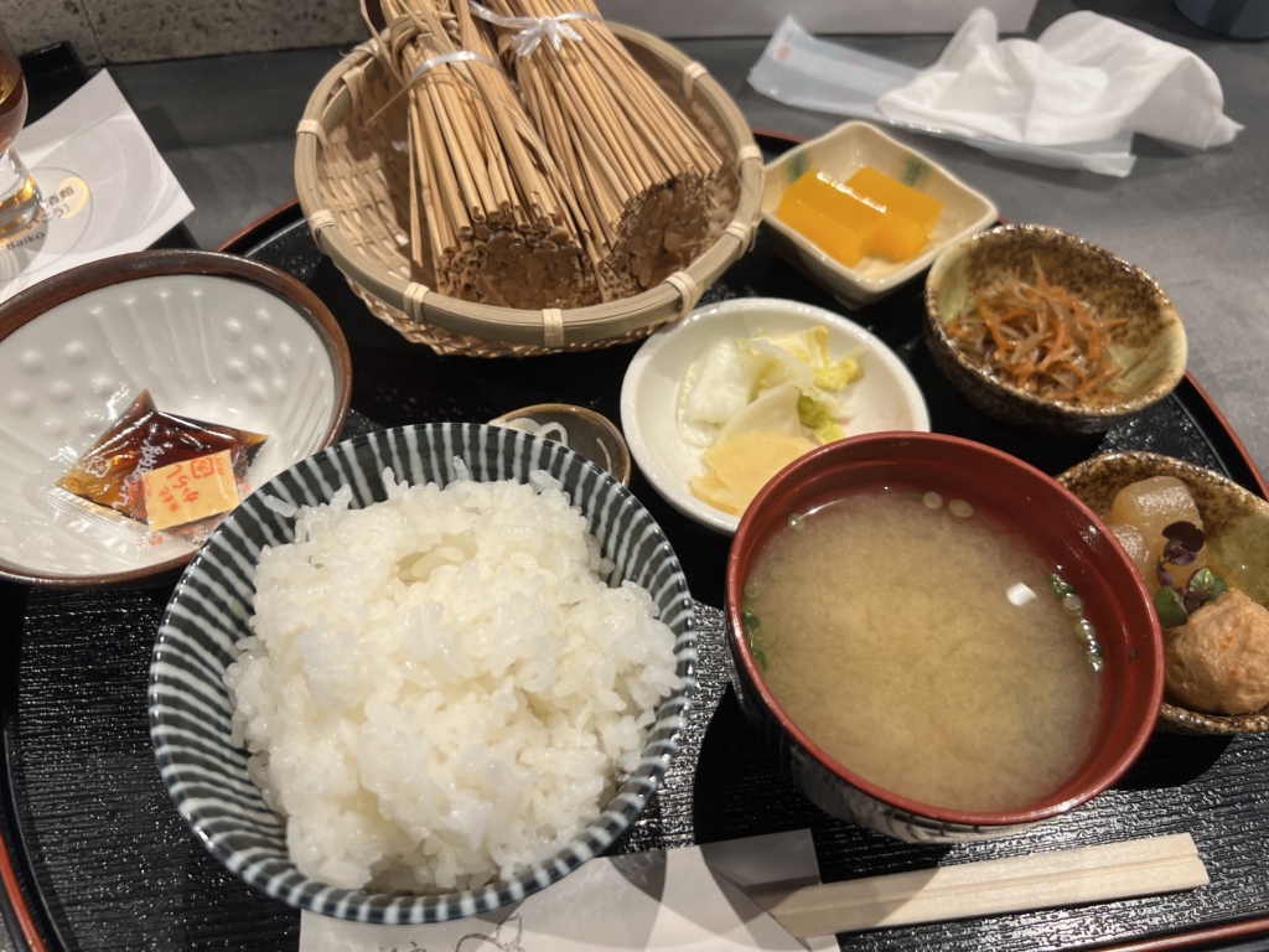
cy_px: 476
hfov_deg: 67.3
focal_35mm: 26
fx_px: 953
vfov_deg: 53.1
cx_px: 634
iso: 100
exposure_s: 1/100
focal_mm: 5.7
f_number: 1.5
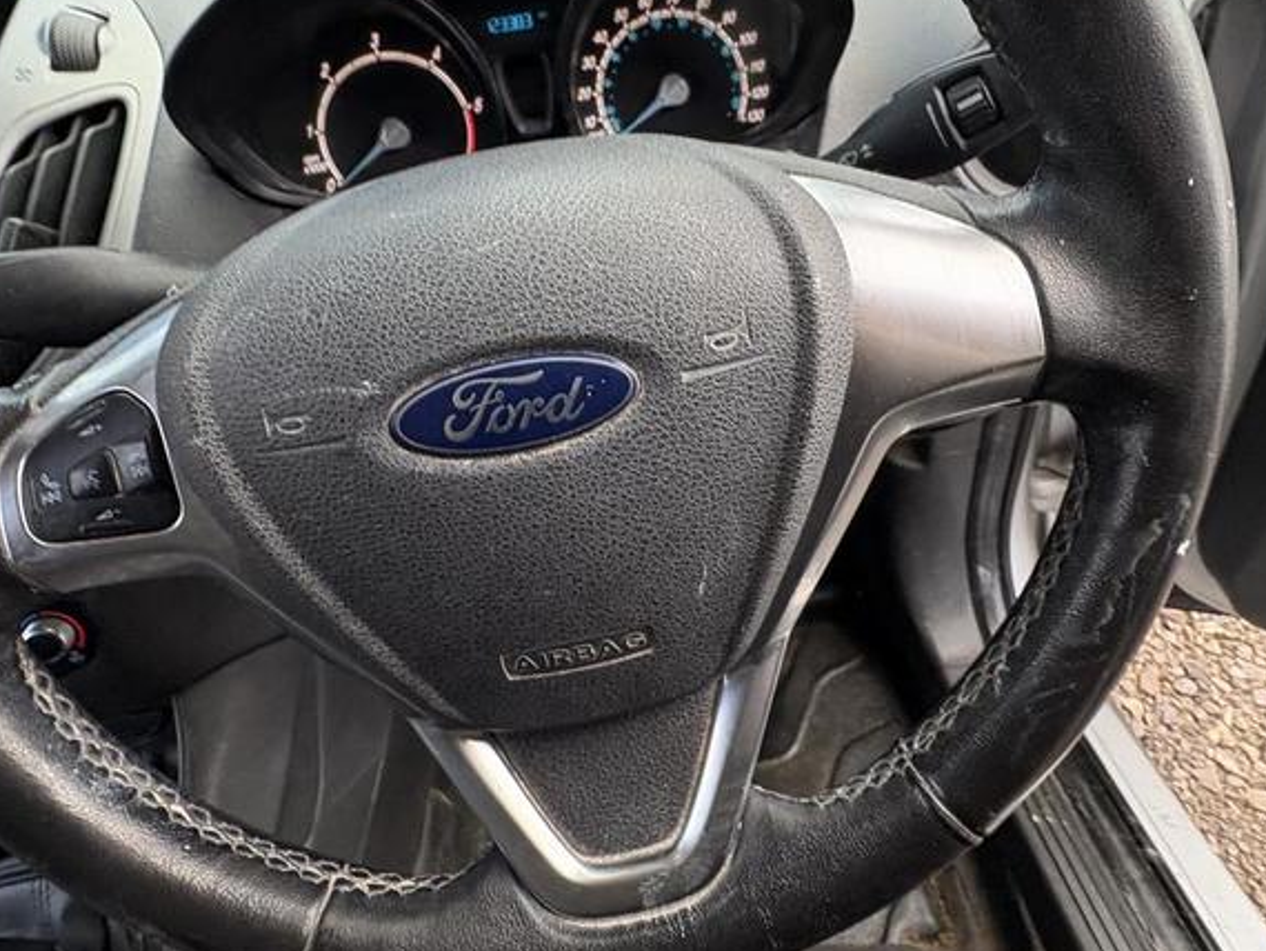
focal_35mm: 22
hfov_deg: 76.3
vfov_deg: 60.8
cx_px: 655
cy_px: 396
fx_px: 805
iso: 200
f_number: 2.2
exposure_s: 1/94
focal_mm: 2.22
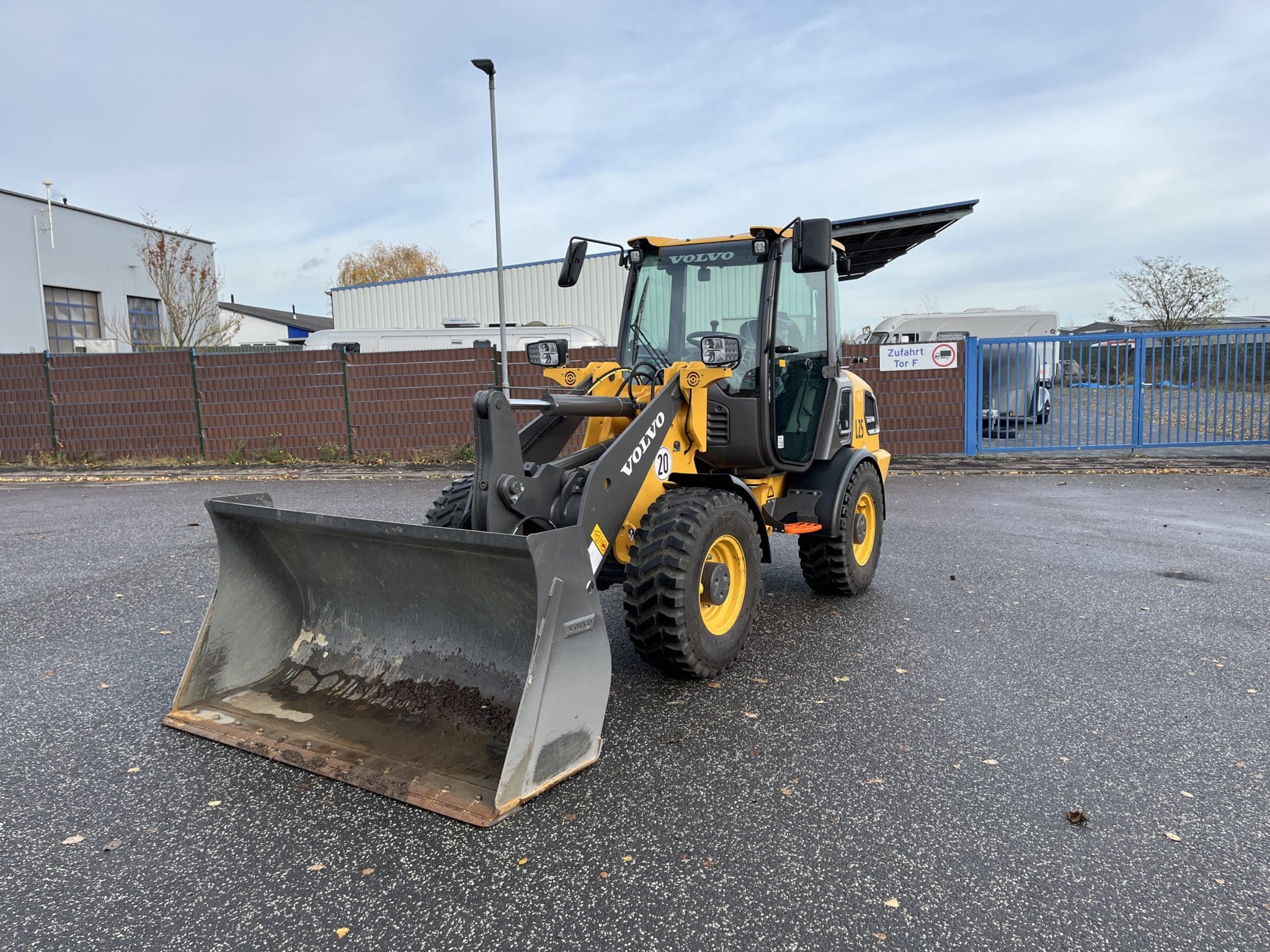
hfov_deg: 67.3
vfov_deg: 53.1
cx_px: 635
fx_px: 954
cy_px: 476
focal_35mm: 26
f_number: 1.6
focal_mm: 5.1
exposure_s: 1/1623
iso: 50
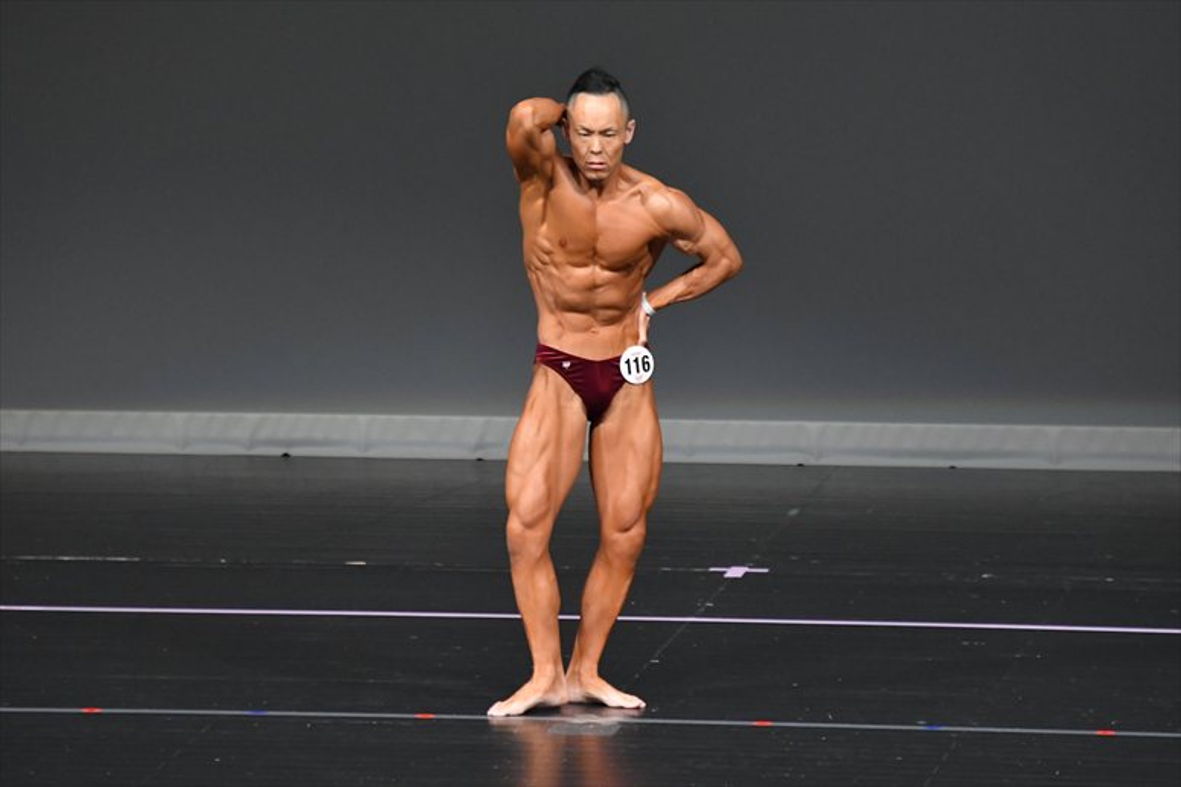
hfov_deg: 6.0
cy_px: 394
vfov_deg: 4.0
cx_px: 590
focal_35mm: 345
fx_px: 11313
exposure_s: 1/400
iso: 4000
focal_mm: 230
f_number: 5.6
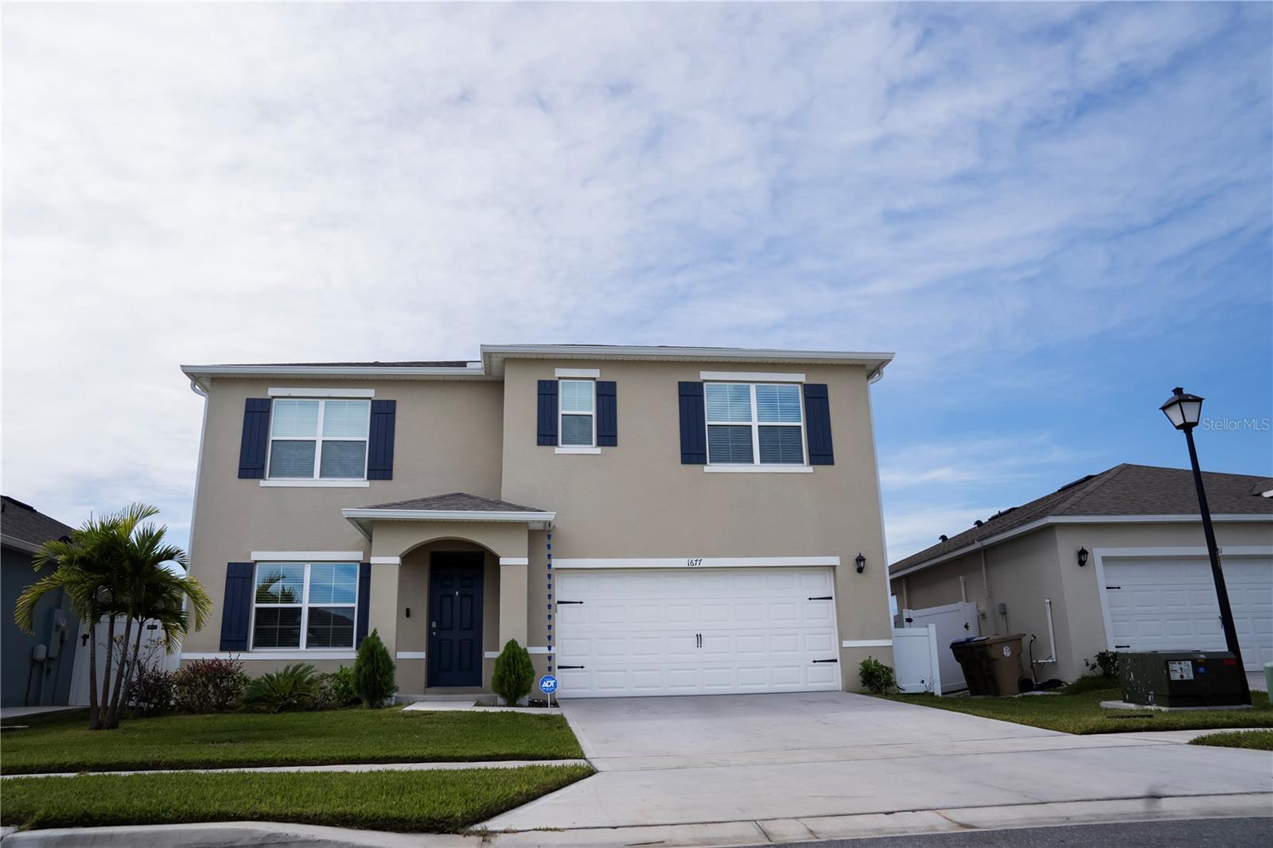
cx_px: 636
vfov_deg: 49.5
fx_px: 919
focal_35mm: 26
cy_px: 424
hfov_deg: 69.4
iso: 50
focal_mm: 26
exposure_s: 1/400
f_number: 5
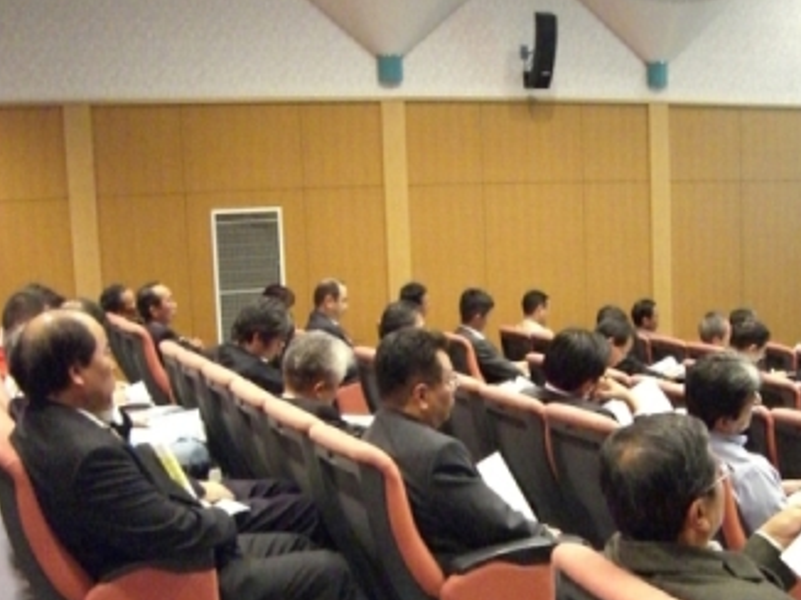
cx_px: 545
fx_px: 1295
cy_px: 428
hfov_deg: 34.0
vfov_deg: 25.8
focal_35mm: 56
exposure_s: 1/20
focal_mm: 6.2
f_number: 2.7
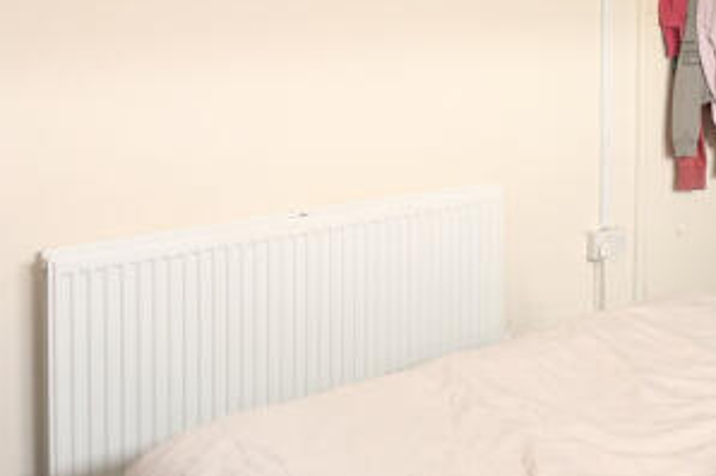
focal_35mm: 43
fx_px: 854
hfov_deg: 42.9
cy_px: 35
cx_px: 596
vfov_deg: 29.6
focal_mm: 2.23
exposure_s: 1/19.2
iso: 137
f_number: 1.95
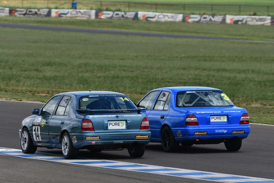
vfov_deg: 2.9
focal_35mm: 480
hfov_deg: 4.3
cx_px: 137
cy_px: 92
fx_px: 3654
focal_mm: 320
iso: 200
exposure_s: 1/640
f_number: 7.1
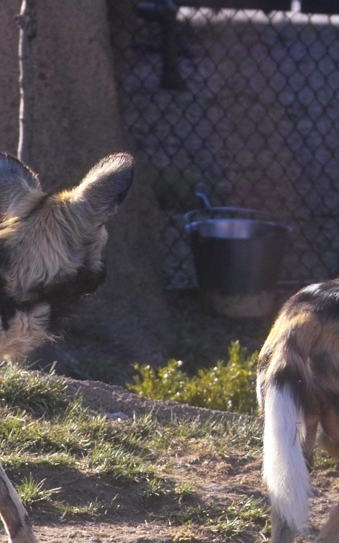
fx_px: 6829
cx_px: 68
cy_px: 380
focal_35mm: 462
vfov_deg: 4.5
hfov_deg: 2.8
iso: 200
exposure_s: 1/250
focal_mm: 105
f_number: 4.5
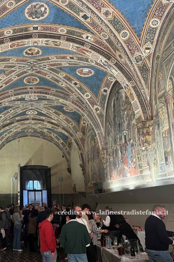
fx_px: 268
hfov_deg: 34.0
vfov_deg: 51.9
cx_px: 17
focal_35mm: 37
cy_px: 134
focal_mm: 5.1
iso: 80
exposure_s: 1/50
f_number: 1.6
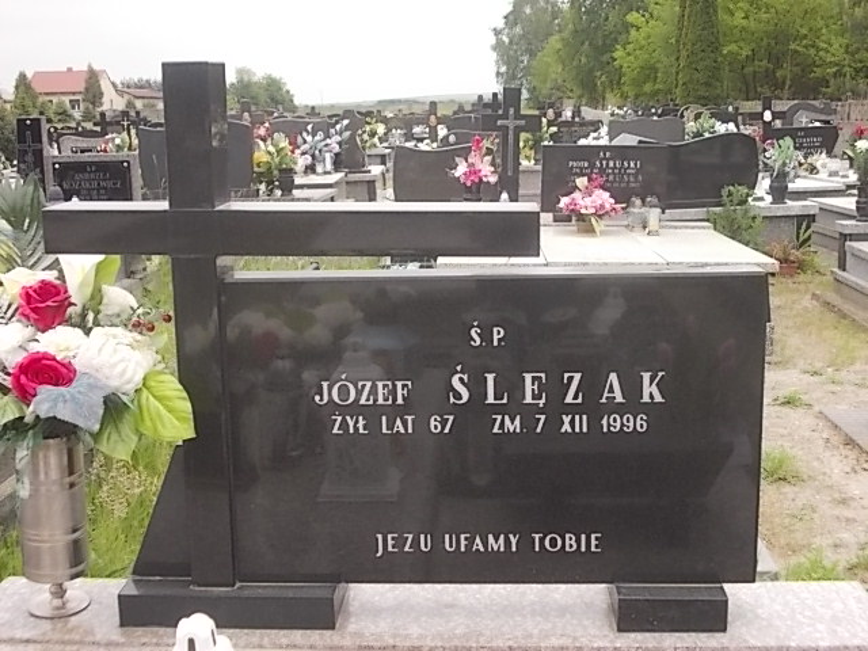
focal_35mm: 43
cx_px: 434
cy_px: 326
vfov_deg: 33.6
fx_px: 1078
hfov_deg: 43.9
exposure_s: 1/200
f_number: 3.3
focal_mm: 6.1
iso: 80
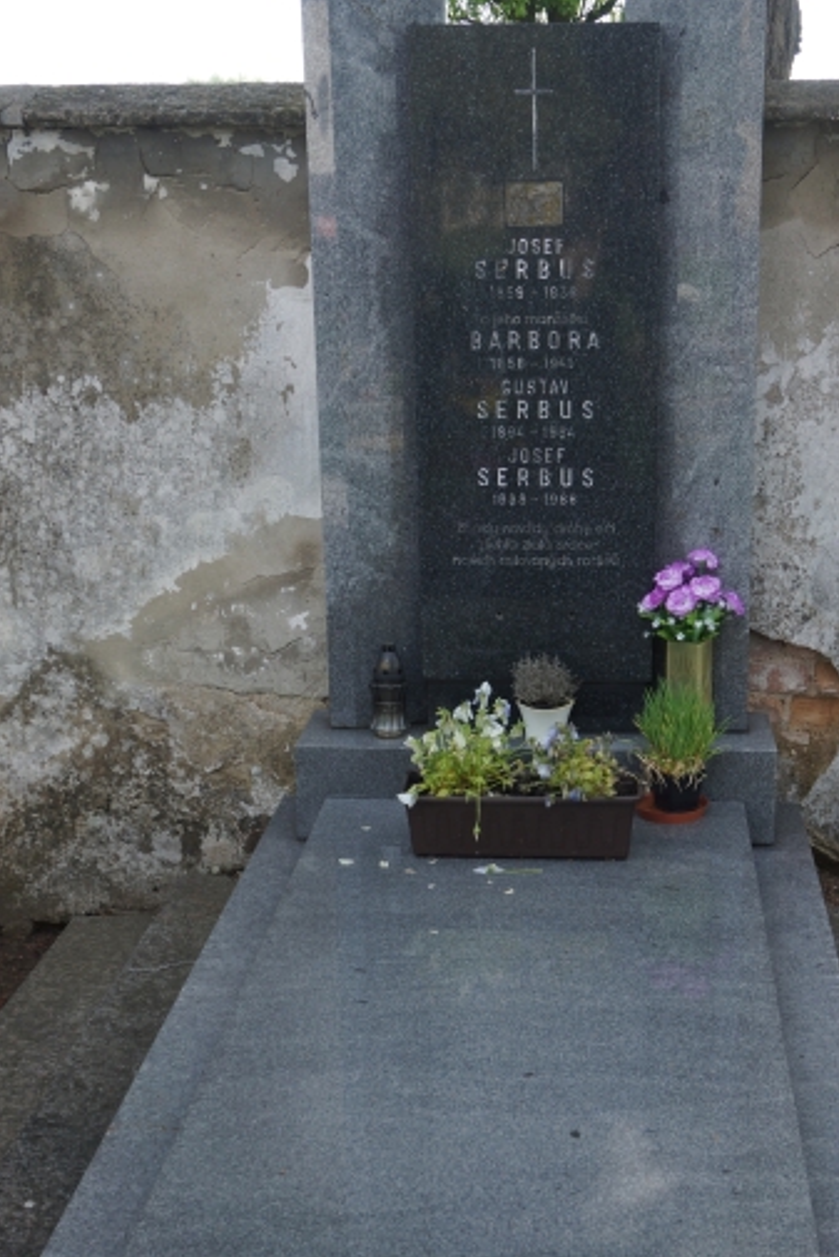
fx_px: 1991
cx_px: 517
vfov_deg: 34.7
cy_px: 849
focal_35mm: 57
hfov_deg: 23.7
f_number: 5.6
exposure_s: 1/125
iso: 100
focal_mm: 24
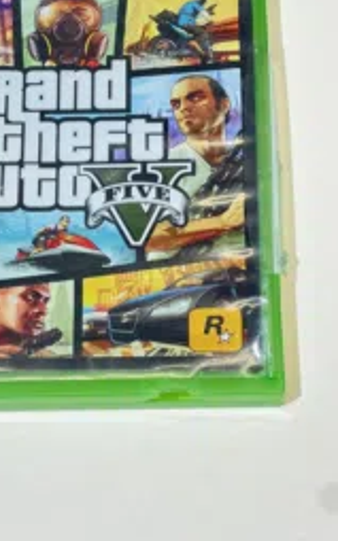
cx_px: 64
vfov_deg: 16.3
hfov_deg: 10.2
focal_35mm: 128
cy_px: 168
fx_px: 1890
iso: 200
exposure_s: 1/100
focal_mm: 9
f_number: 2.8
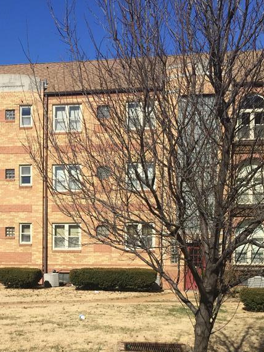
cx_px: 39
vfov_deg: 35.8
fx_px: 529
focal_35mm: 52
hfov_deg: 27.3
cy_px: 276
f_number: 2.2
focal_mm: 4.15
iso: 32
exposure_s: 1/2825
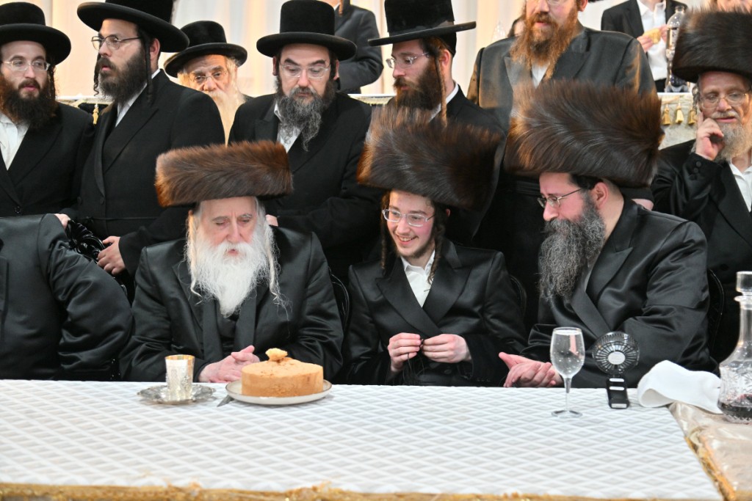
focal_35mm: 55
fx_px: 1149
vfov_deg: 24.6
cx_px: 376
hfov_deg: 36.2
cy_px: 250
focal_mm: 55
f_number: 4
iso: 1250
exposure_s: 1/200
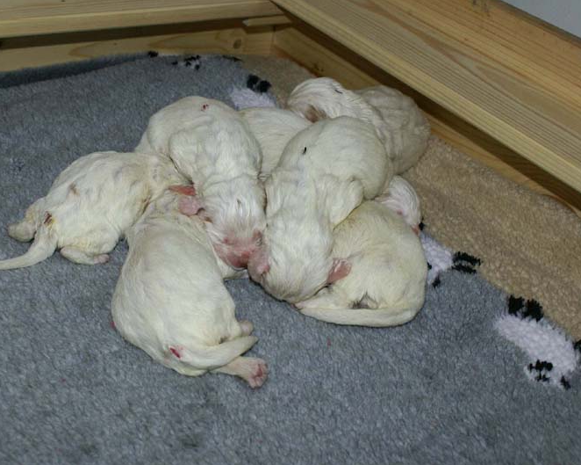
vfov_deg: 25.5
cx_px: 234
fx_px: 1024
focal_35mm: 60
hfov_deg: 31.6
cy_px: 232
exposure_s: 1/60
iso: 400
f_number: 5.6
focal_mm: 35
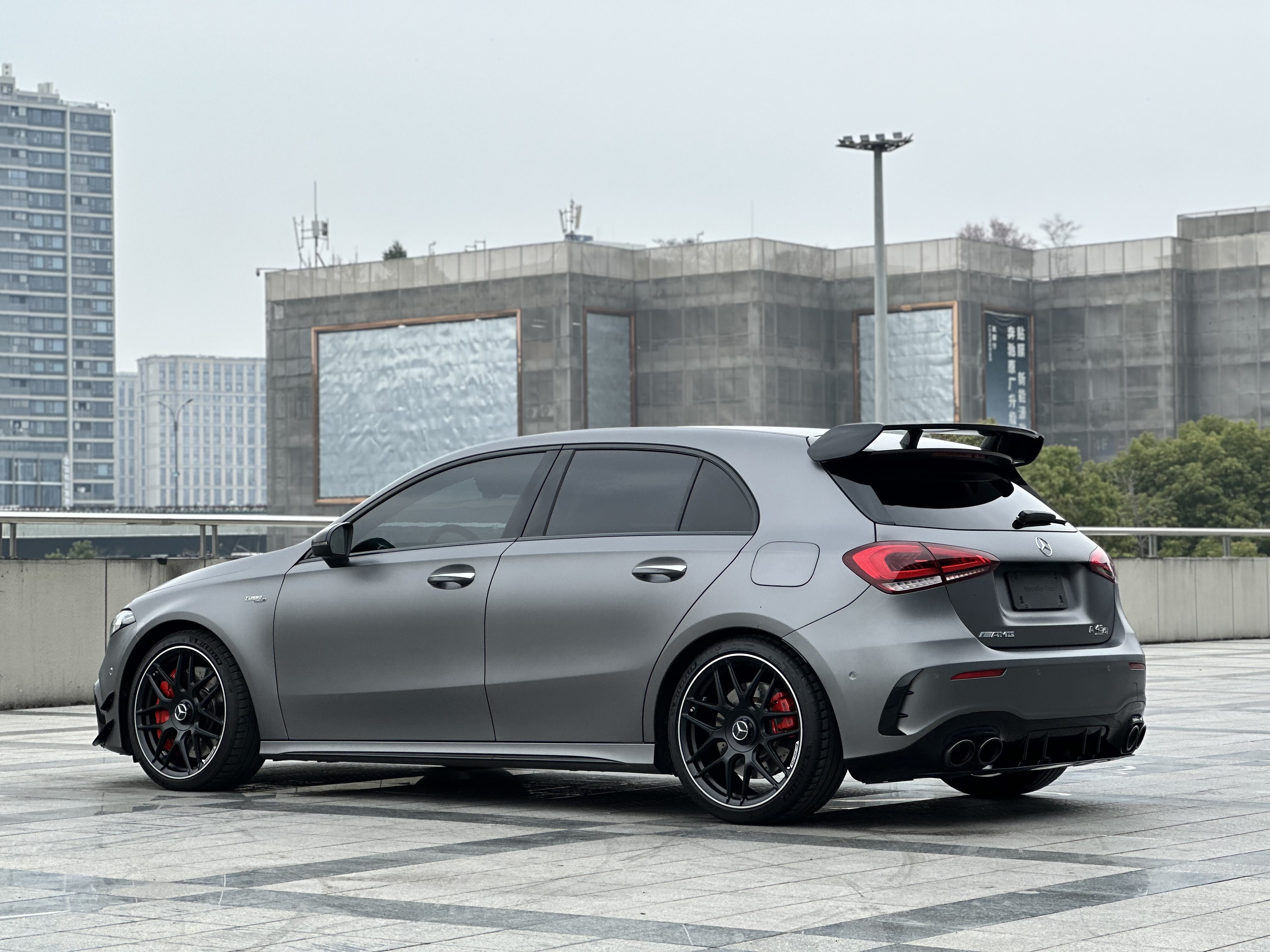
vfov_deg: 19.1
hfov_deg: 25.3
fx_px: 2825
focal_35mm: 77
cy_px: 476
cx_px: 635
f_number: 2.8
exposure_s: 1/296
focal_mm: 9
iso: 25
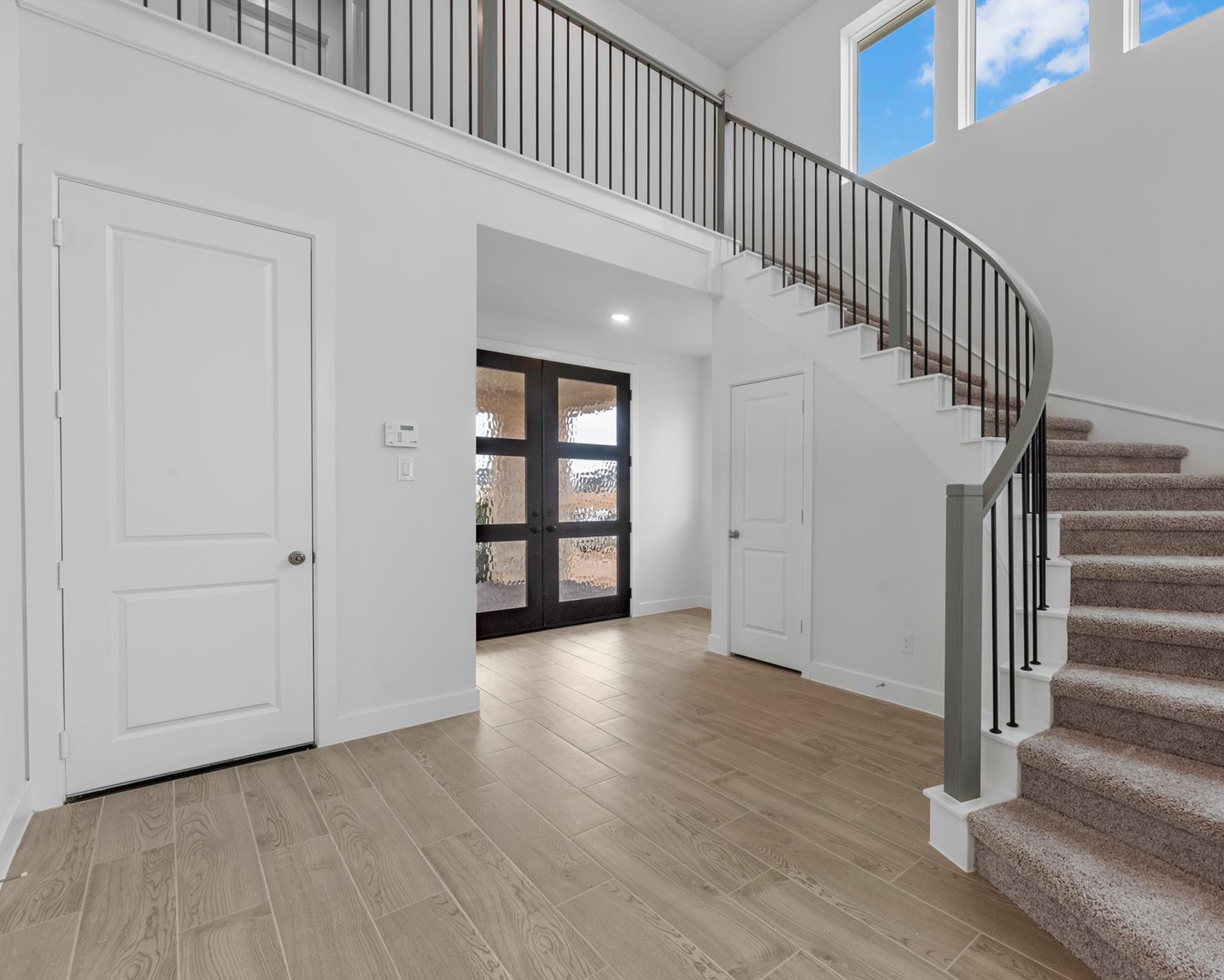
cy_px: 495
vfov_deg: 80.4
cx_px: 736
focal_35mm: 16
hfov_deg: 91.9
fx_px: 580
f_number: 9
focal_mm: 14
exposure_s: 1/13
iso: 250
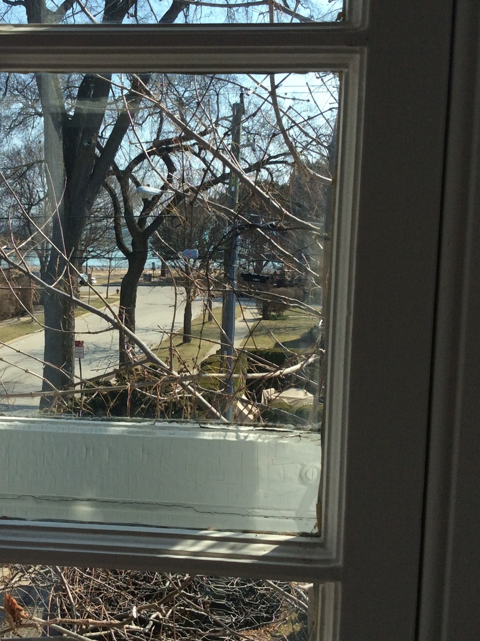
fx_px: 832
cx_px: 133
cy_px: 324
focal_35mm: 45
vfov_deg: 42.1
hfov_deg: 31.7
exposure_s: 1/1079
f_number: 2.4
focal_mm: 3.3
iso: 32
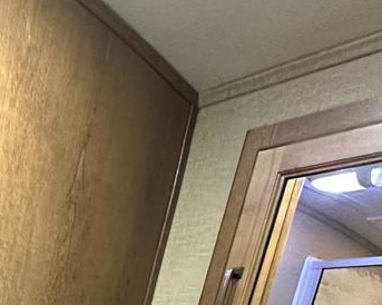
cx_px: -202
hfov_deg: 26.1
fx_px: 576
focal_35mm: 51
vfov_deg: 21.6
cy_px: 519
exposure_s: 1/60
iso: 500
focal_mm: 2.22
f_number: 2.2
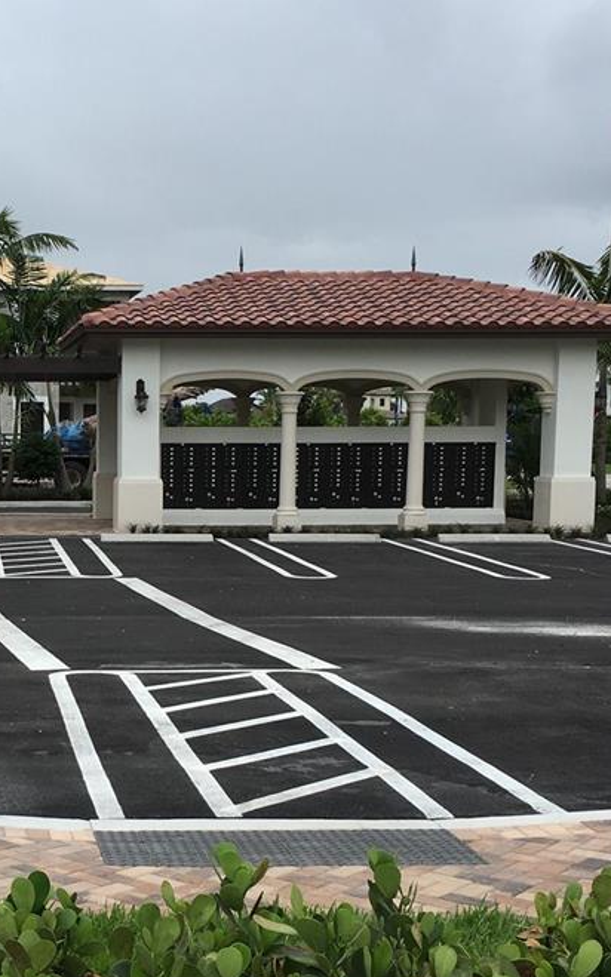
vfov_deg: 36.1
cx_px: 33
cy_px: 602
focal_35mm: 56
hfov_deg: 22.4
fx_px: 1492
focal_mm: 4.15
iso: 25
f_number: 2.2
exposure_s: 1/1148
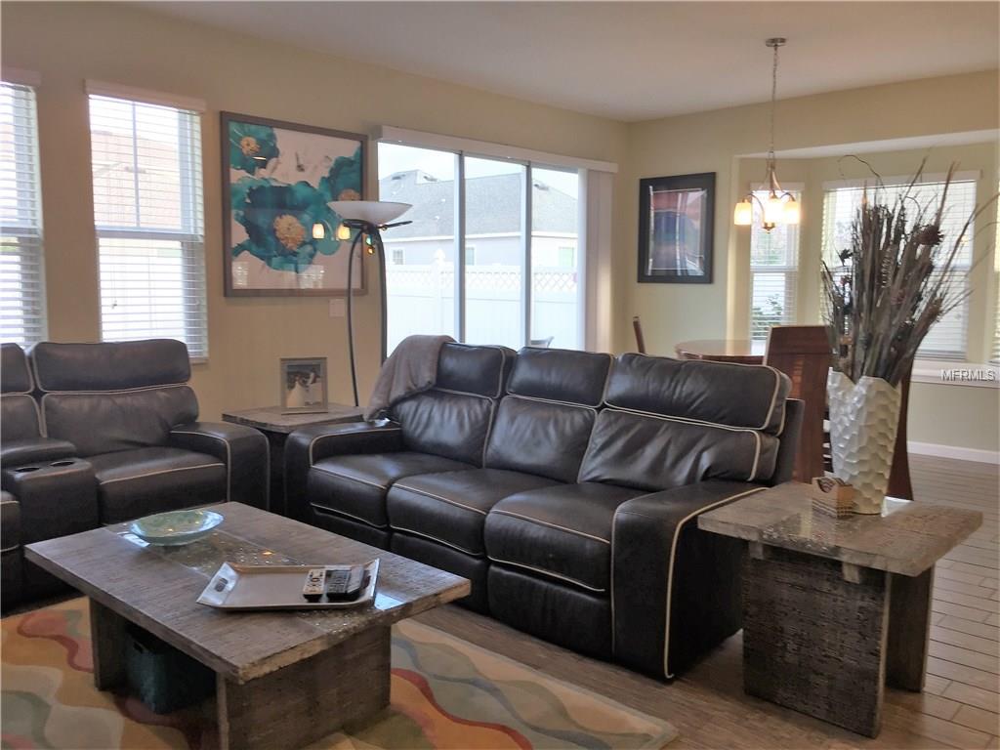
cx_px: 500
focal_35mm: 29
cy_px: 375
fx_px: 838
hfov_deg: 61.7
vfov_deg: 48.2
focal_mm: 4.15
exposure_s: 1/40
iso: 32
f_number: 2.2
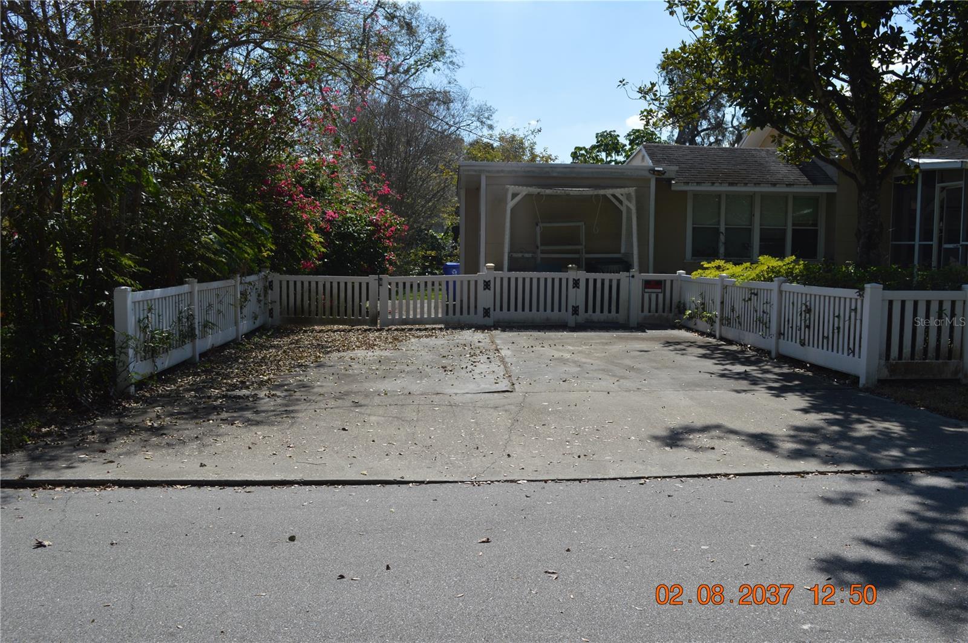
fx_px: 886
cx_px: 484
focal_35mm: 33
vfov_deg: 39.9
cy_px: 322
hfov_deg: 57.3
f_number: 8
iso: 100
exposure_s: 1/250
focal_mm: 22
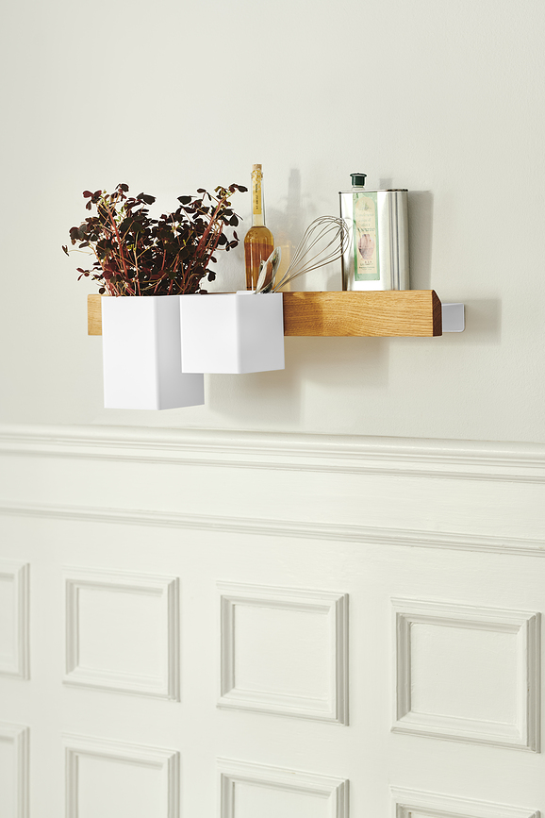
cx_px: 272
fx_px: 1930
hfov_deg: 16.1
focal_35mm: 85
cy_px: 409
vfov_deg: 23.9
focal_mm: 85
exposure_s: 4
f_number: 5.6
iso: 100
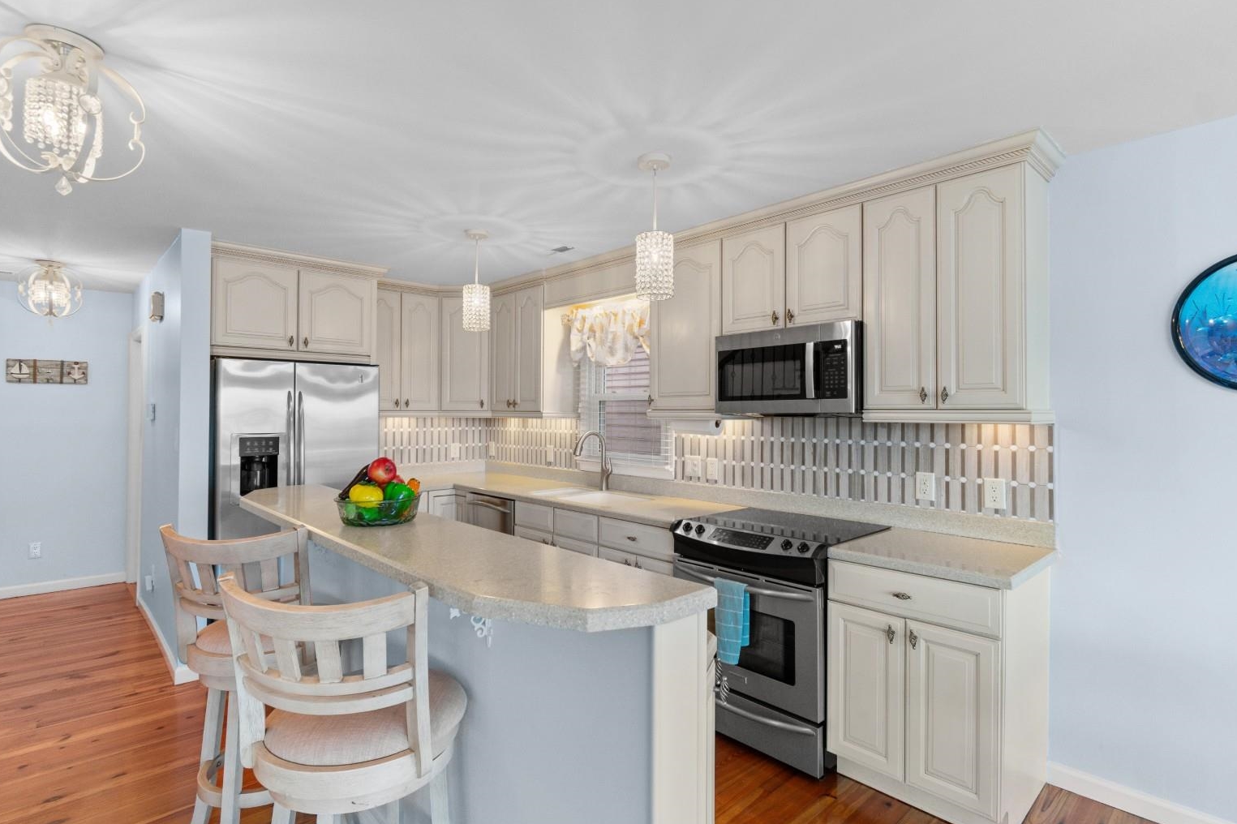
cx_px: 633
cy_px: 407
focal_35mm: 17
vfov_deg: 70.4
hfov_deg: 93.3
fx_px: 584
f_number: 4.8
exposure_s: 1/25
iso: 100
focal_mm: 11
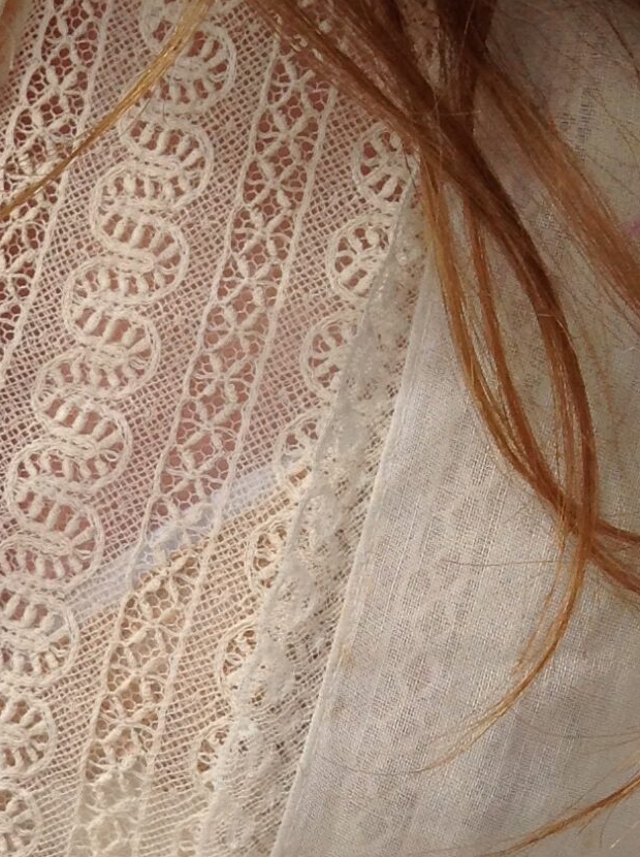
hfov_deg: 13.2
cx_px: -175
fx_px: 2669
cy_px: 1040
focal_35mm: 108
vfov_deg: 17.4
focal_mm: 4.28
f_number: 2.4
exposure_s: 1/4329
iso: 50
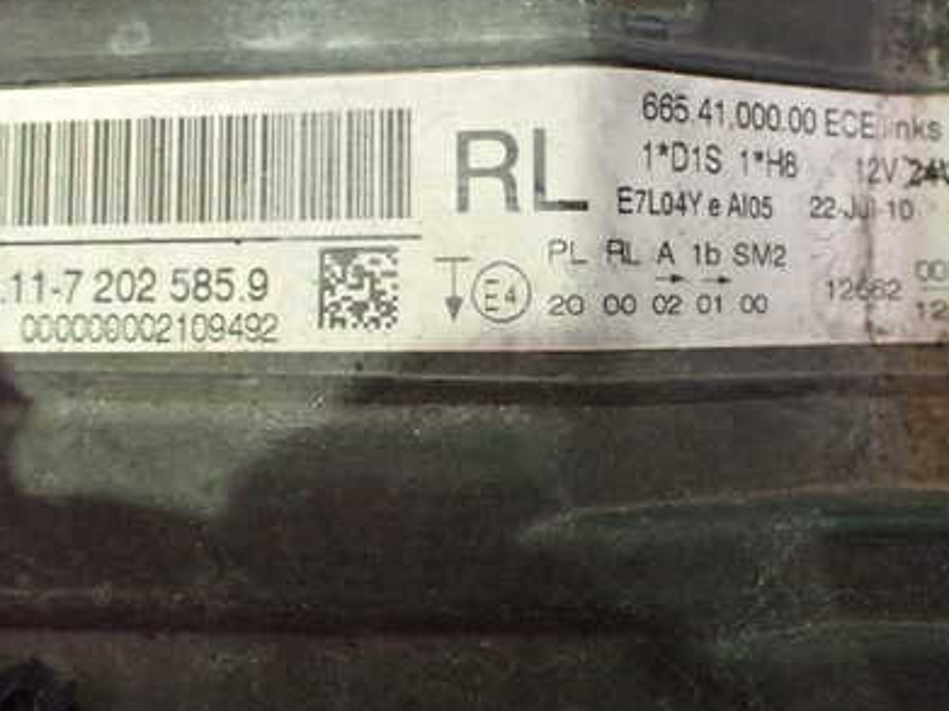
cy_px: 238
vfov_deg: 31.3
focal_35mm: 46
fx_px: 1261
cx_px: 587
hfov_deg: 41.0
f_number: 2.3
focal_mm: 5.4
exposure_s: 1/30
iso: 1000
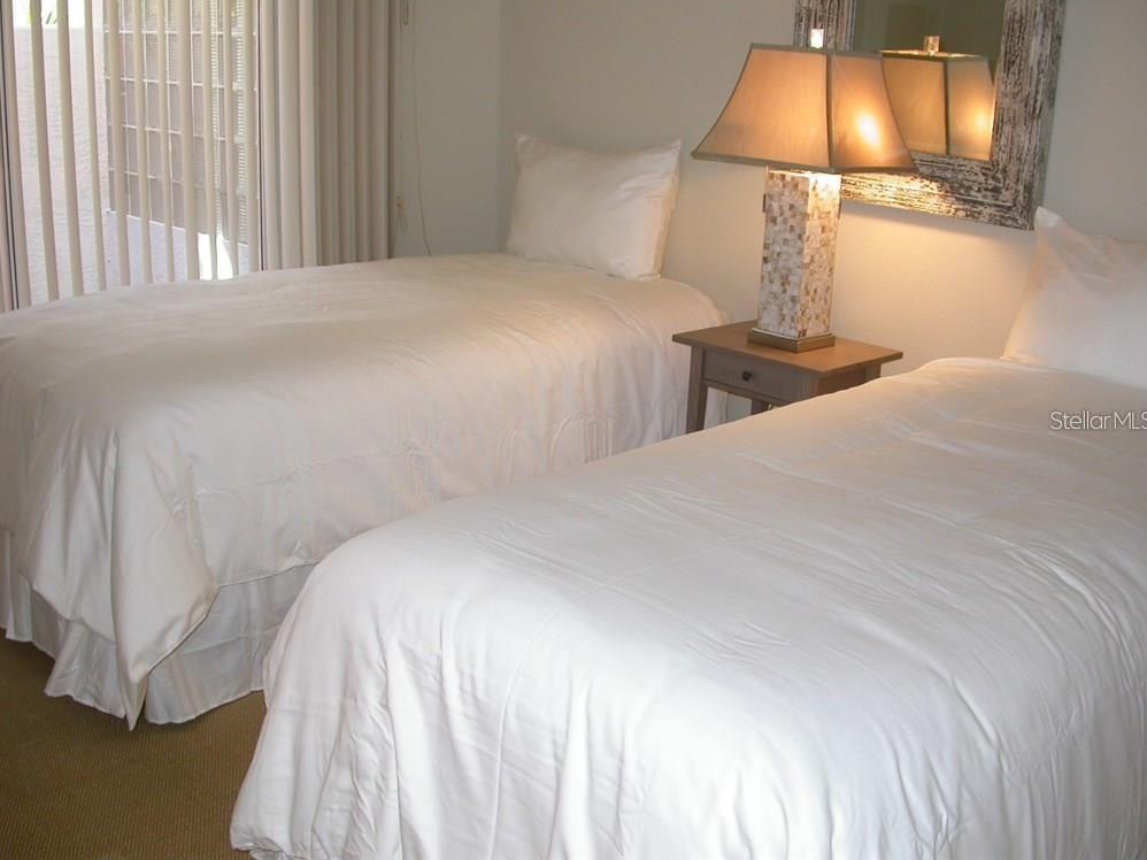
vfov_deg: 36.8
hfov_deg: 47.9
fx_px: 1292
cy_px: 420
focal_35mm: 39
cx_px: 570
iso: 100
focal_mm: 7.85
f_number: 2.6
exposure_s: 1/30
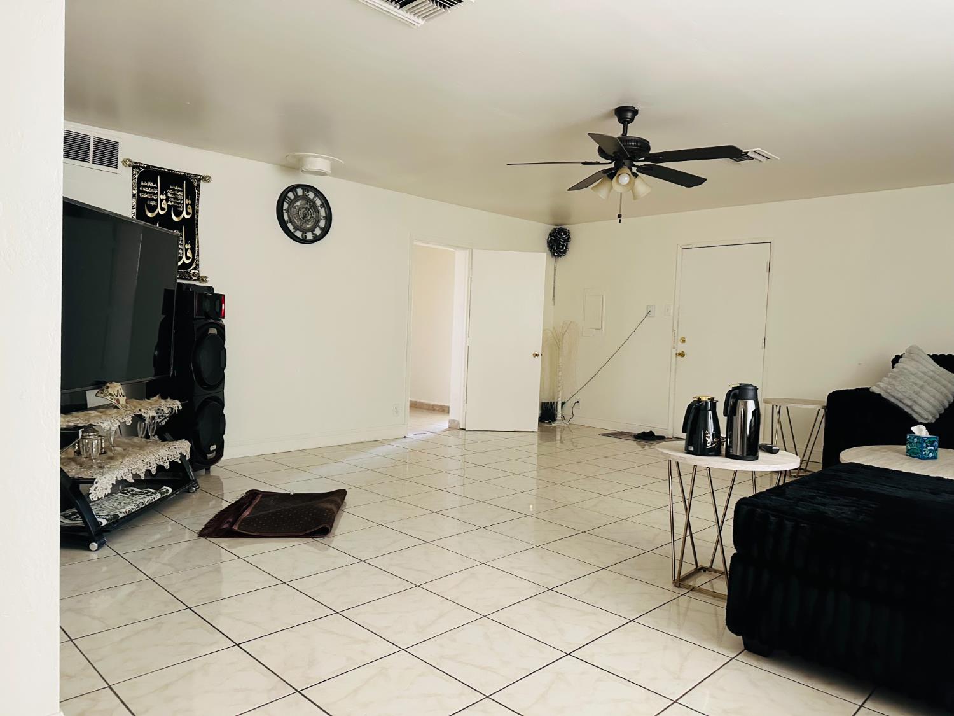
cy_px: 358
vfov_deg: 56.8
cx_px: 477
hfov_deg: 71.6
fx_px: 661
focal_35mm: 24
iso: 500
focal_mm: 6.86
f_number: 1.78
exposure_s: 1/60
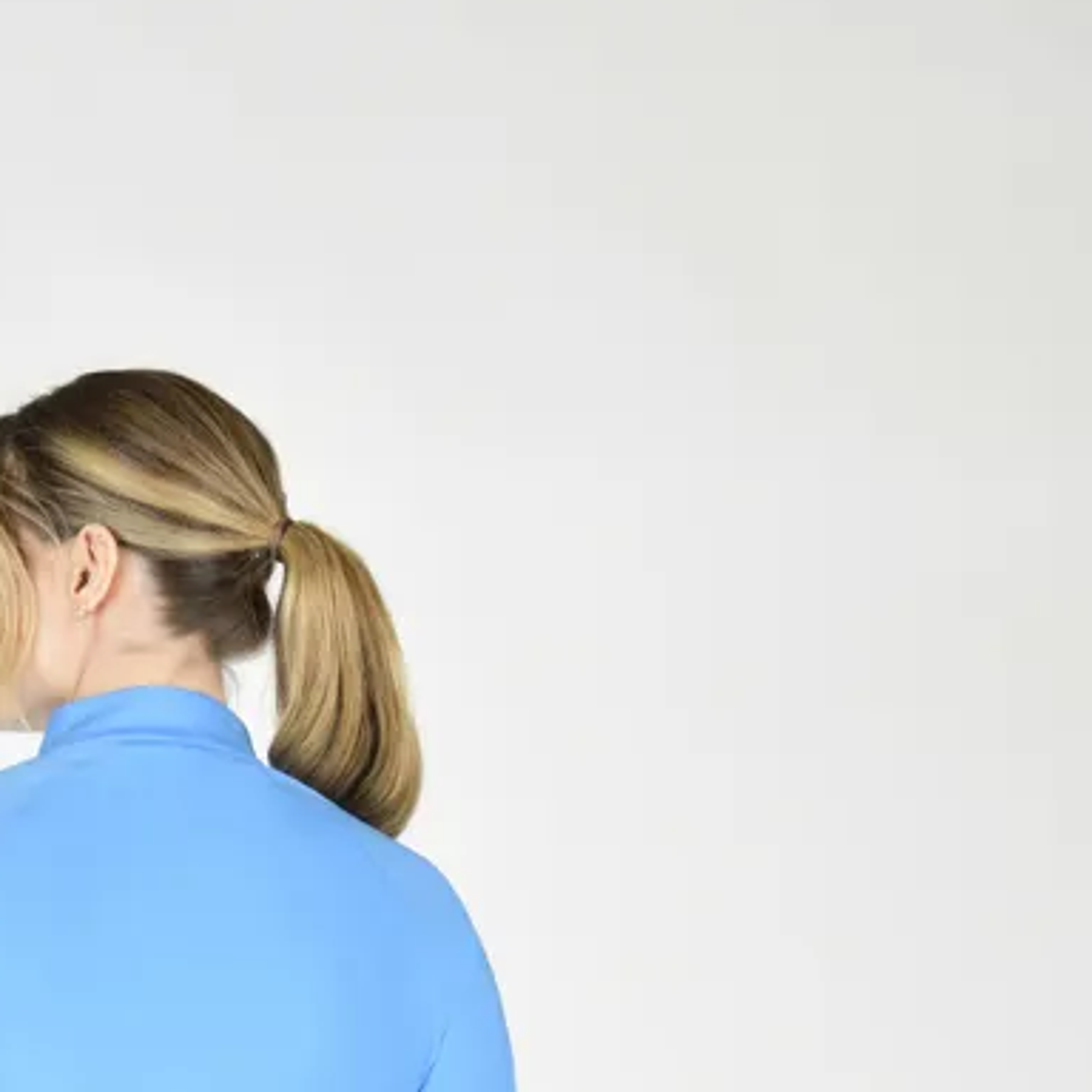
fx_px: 6817
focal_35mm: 191
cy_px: 1641
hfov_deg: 9.1
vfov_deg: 8.9
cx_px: 97
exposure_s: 1/160
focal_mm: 72
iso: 125
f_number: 5
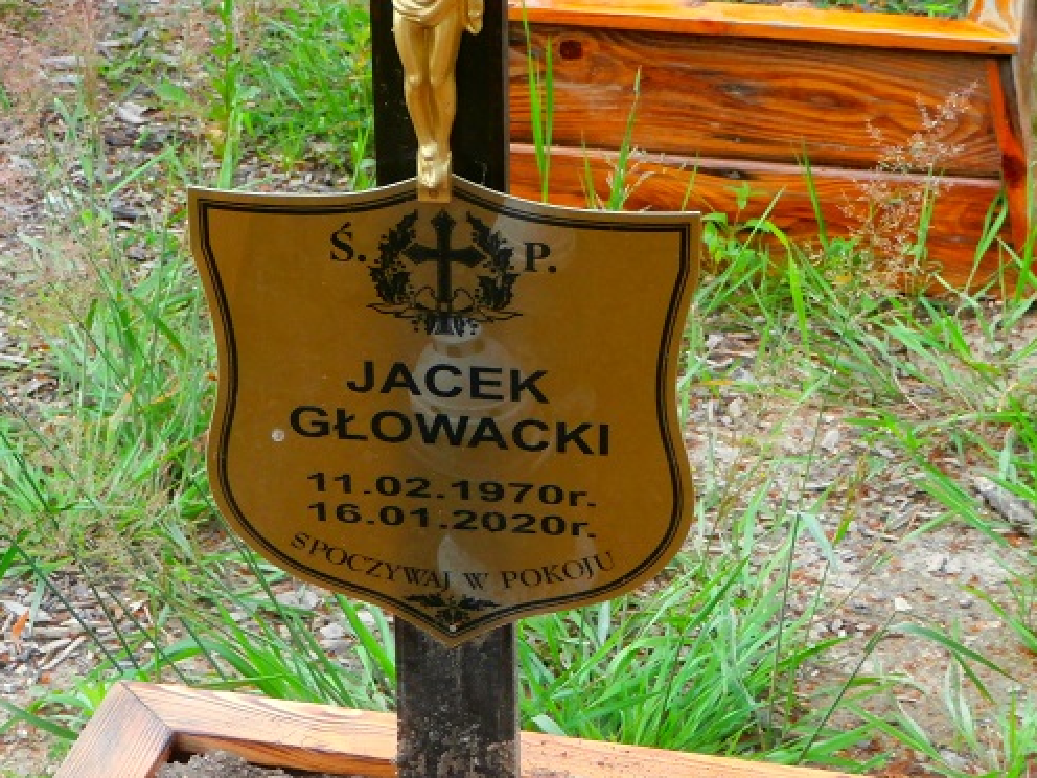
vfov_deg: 13.3
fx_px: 3325
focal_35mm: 111
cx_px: 456
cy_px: 435
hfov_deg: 17.7
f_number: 5
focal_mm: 15.16
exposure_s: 1/80
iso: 200
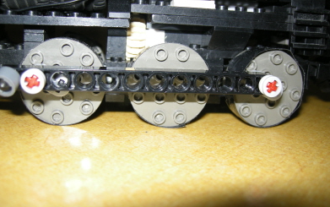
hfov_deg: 50.4
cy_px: 90
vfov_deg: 32.8
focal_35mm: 39
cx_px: 168
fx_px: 351
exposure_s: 1/60
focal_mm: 7.5
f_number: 2.7
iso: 64
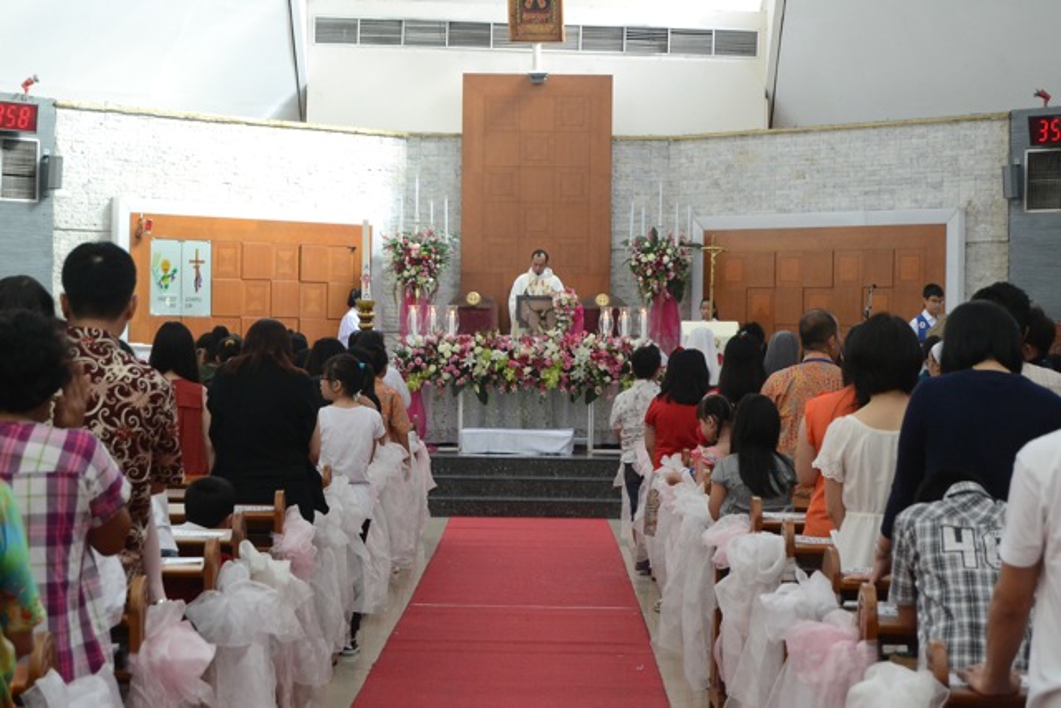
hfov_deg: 24.6
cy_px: 354
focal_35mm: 82
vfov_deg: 16.6
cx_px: 530
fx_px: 2432
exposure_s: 1/100
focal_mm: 55
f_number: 5.6
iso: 1600
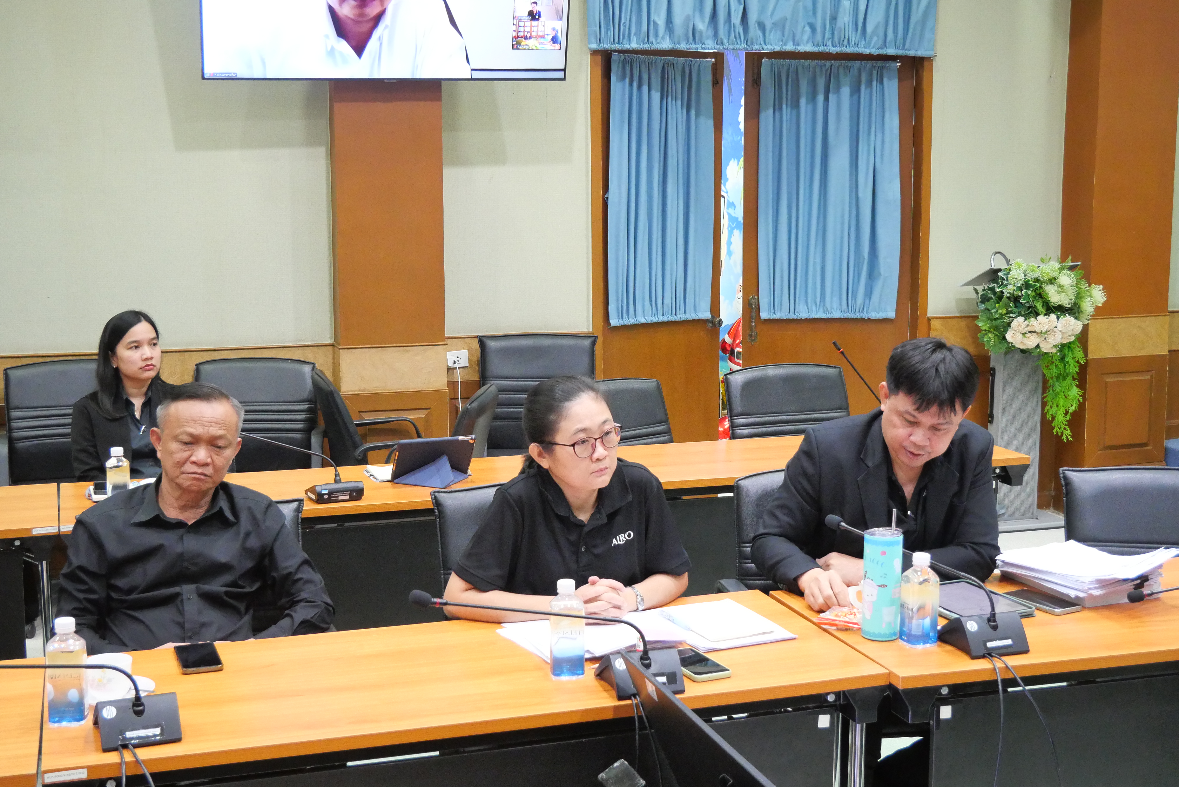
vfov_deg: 28.7
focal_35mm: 47
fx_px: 1540
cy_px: 394
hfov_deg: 41.9
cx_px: 590
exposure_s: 1/40
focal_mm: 23
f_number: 5
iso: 3200
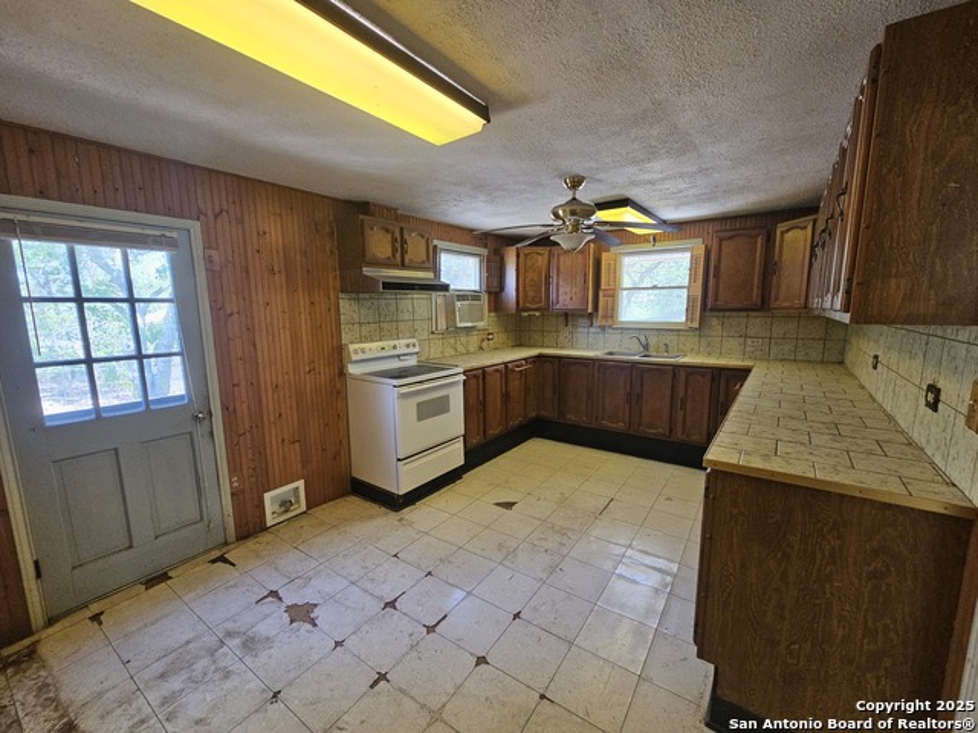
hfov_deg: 106.2
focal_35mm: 13
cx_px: 489
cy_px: 366
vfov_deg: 89.9
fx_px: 367
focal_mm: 2.2
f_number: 2.2
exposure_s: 1/60
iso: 400
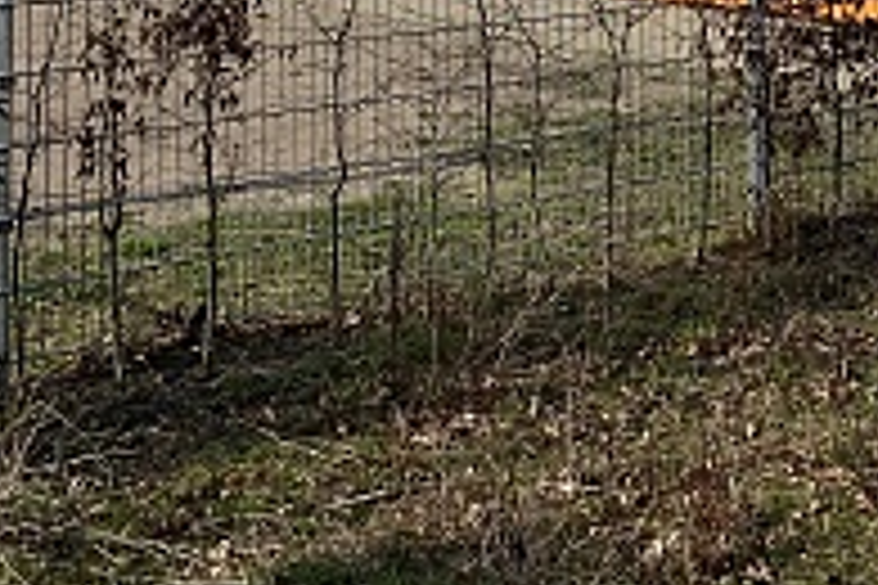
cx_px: 1110
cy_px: -358
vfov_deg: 15.3
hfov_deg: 22.6
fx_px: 1975
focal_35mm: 81
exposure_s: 1/4608
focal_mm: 4.25
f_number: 1.8
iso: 32
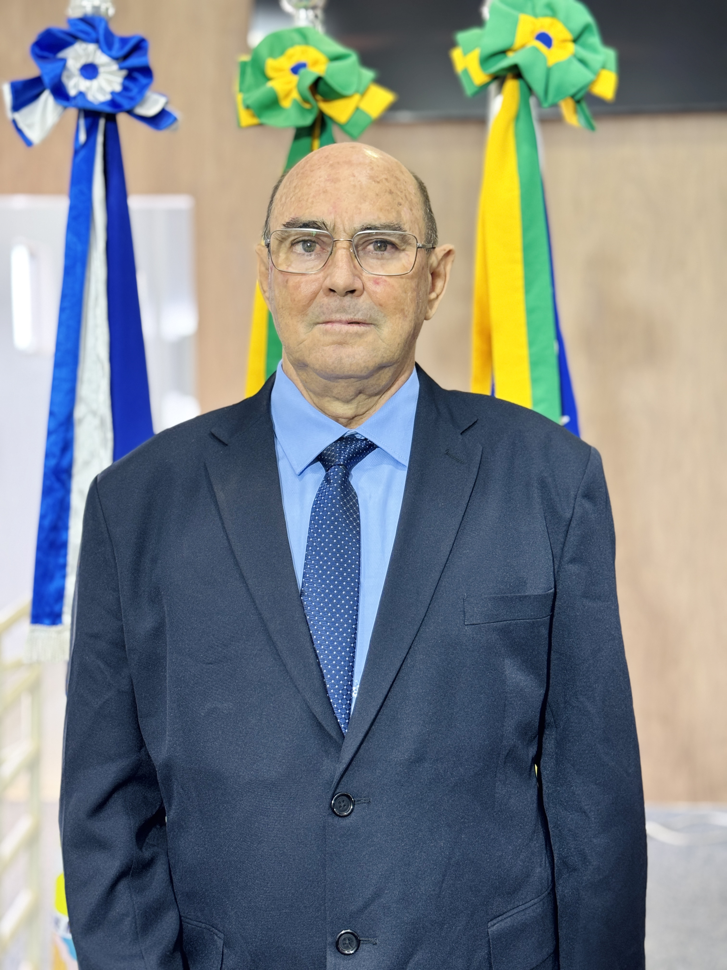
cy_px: 485
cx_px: 364
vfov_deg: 39.7
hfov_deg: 30.3
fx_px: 1344
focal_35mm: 48
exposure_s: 1/60
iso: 160
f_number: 1.78
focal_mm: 6.76
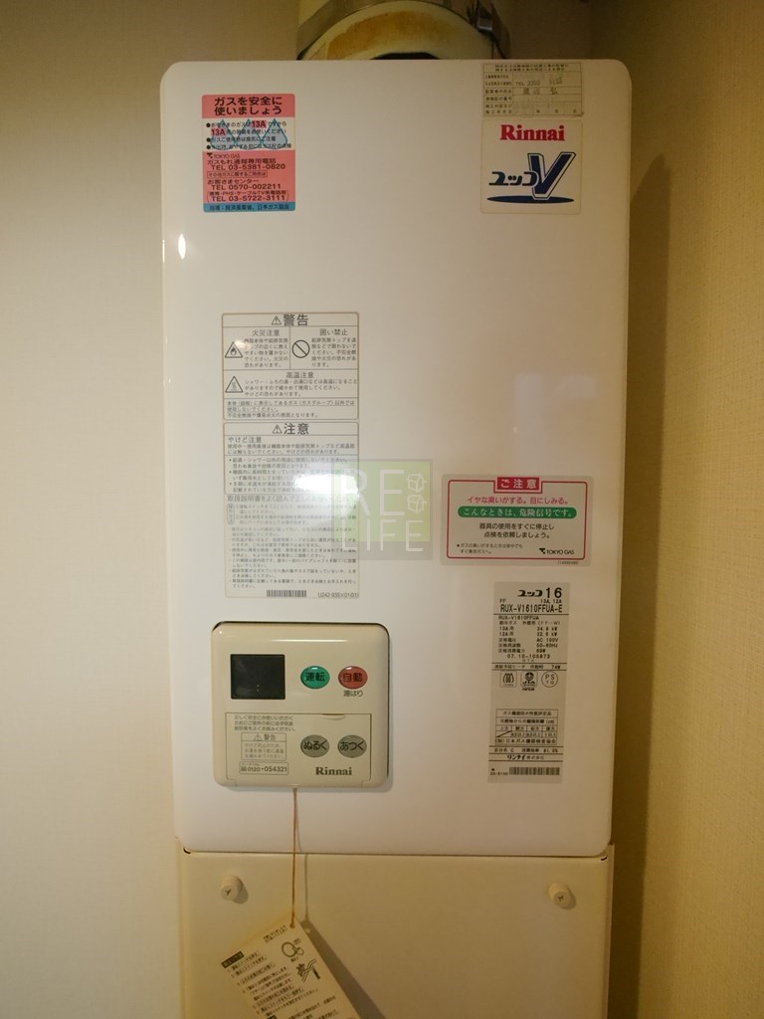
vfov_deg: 102.1
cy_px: 510
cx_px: 382
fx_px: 412
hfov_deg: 85.7
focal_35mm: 14
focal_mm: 7
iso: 2500
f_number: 4
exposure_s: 1/60
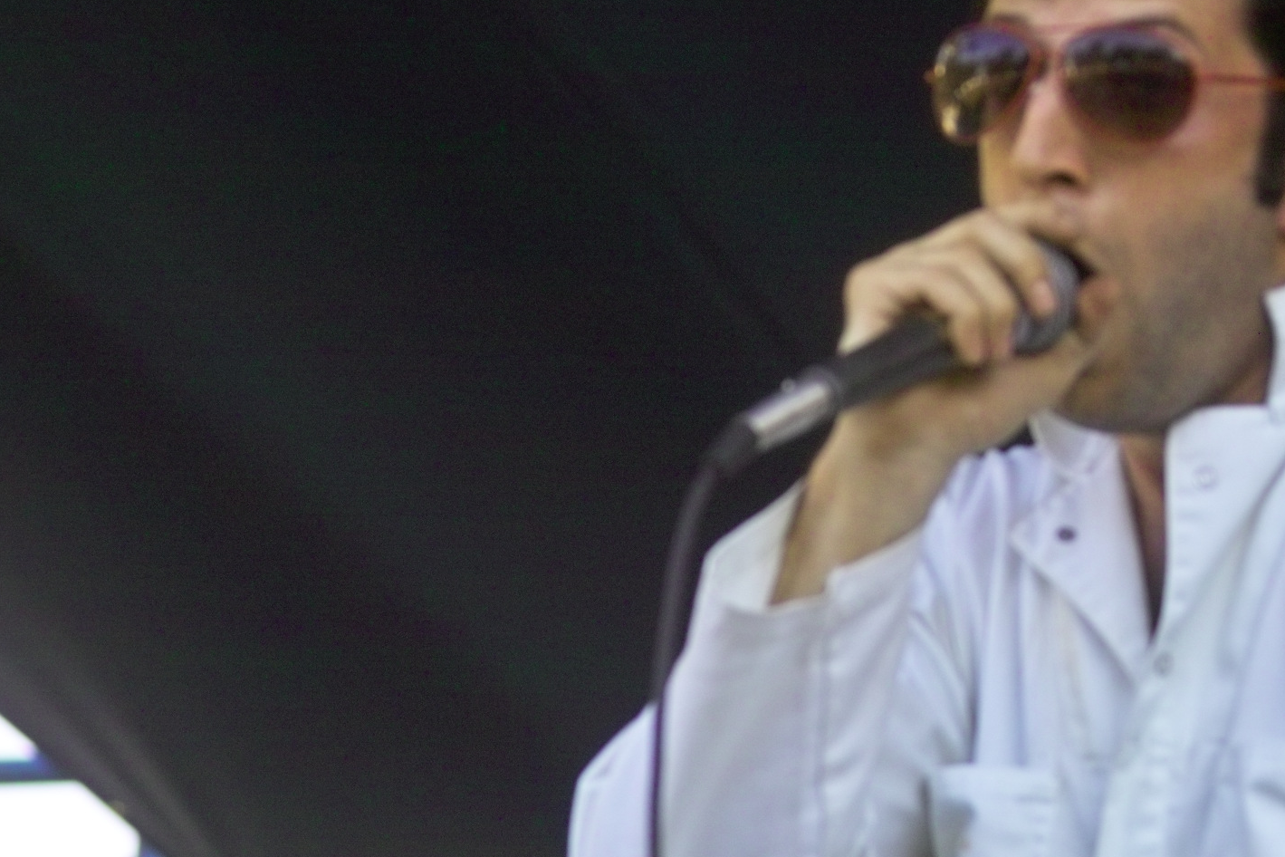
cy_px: 548
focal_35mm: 286
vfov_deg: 4.8
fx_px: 10208
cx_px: 1003
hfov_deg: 7.2
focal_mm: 105
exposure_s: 1/180
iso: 200
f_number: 4
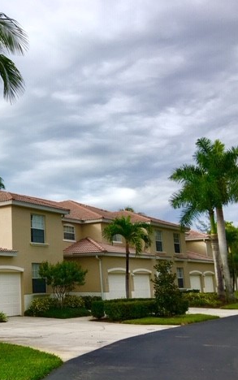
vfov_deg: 47.2
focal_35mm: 42
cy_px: 194
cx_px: 4
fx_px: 435
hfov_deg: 28.8
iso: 25
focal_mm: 4.15
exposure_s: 1/884
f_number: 2.2
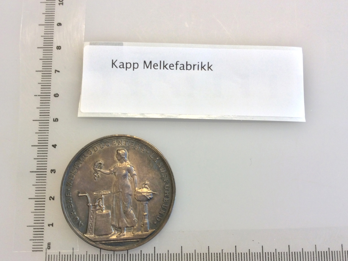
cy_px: 133
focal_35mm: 34
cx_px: 176
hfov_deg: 54.0
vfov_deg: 41.8
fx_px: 342
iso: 40
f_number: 2.4
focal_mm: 3.3
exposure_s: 1/40
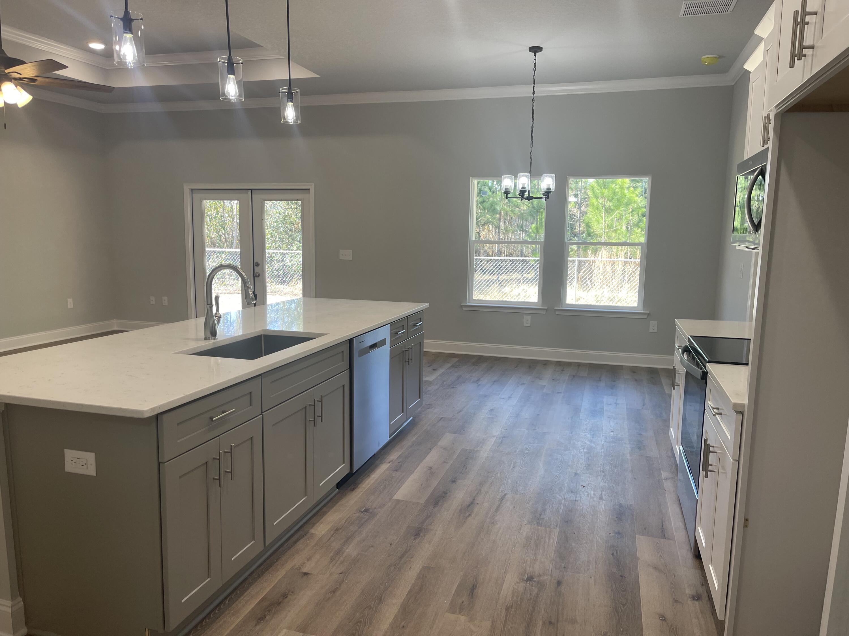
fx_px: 638
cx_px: 424
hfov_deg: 67.3
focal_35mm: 26
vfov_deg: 53.1
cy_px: 318
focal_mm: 5.1
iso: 64
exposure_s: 1/120
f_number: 1.6
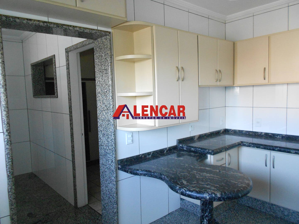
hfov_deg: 67.3
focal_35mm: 26
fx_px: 225
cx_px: 150
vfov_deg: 53.1
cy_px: 112
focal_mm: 4.6
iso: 400
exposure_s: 1/20
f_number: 3.2
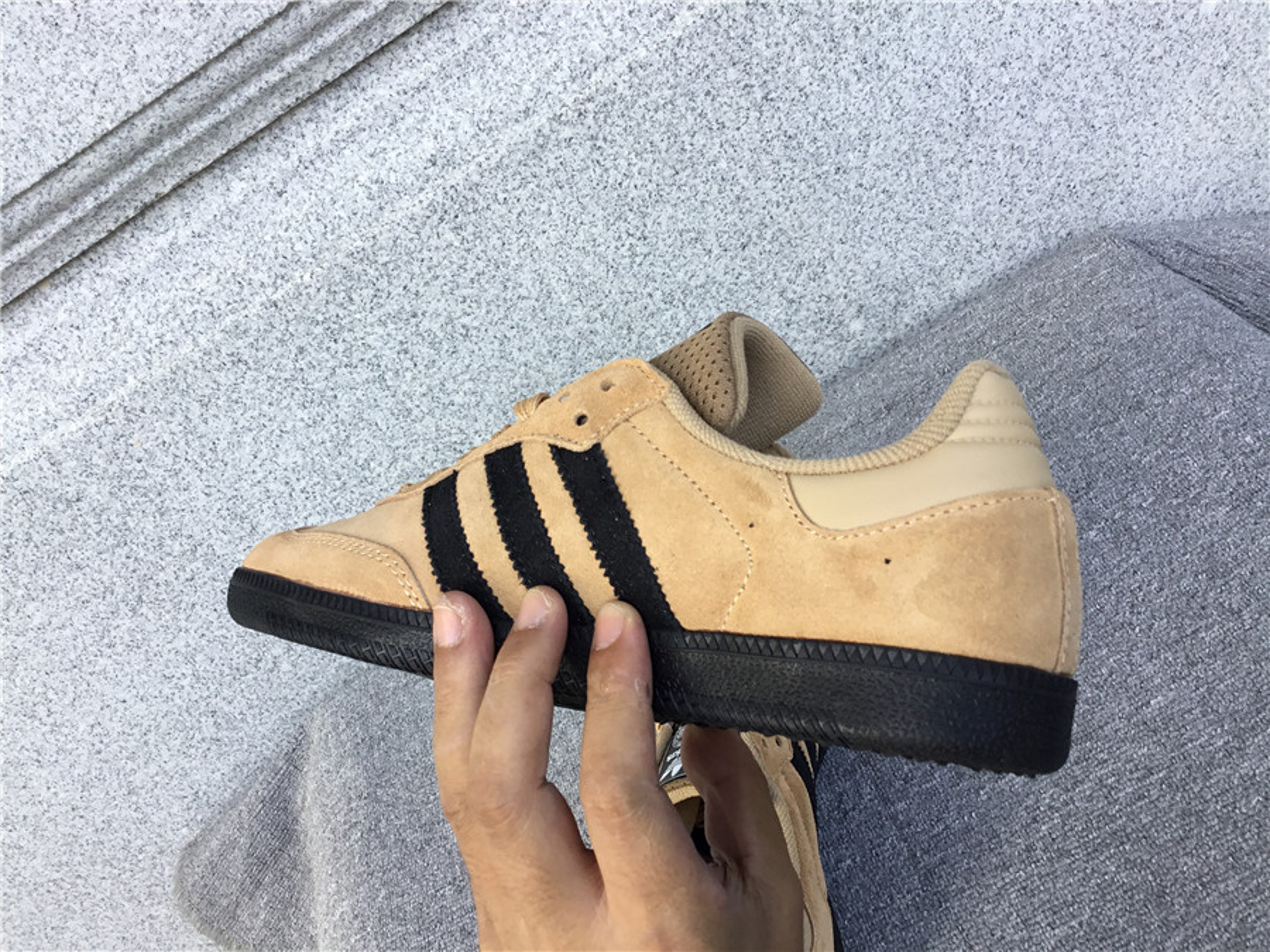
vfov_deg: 45.4
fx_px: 1137
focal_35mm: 31
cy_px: 476
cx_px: 635
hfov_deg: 58.4
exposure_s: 1/100
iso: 32
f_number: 2.4
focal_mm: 3.3
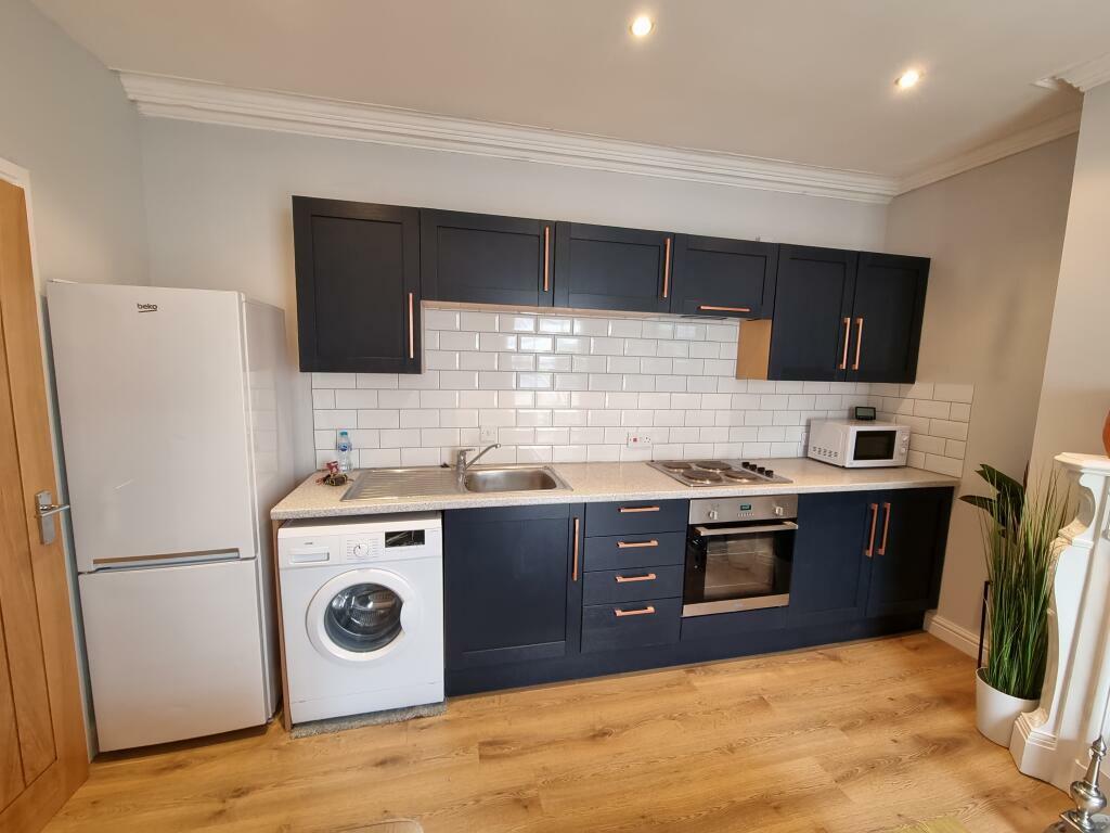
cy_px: 416
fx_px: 417
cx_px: 555
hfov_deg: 106.2
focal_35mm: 13
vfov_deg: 89.9
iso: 250
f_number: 2.2
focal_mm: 2.2
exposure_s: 1/50
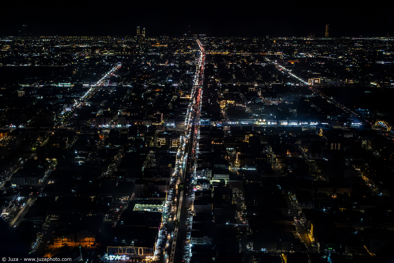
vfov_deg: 31.9
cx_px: 197
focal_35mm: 42
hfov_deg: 46.4
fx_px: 460
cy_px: 132
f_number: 5.6
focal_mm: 28
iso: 6400
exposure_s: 1/100
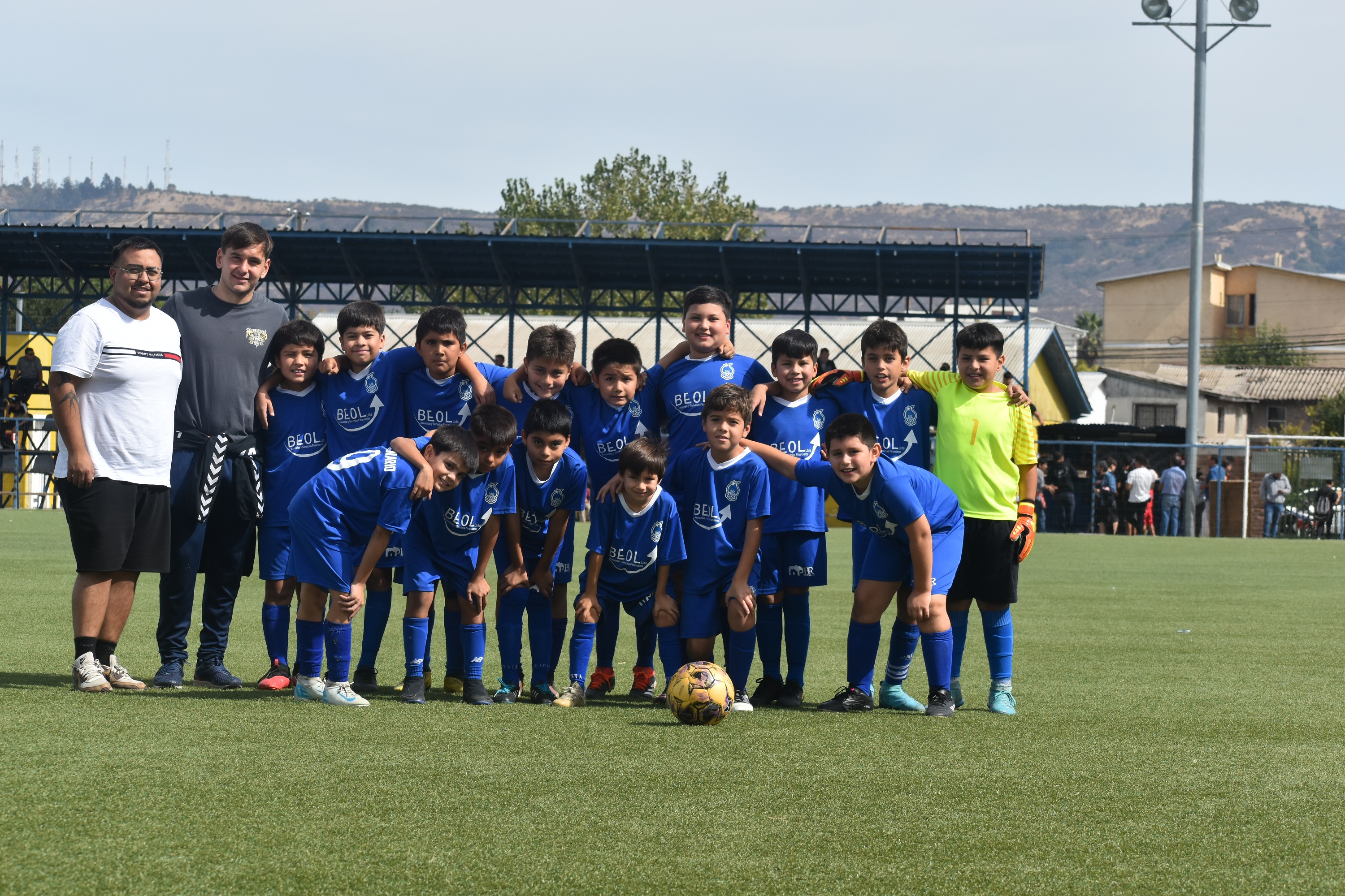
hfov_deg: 19.5
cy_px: 448
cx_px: 672
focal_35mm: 105
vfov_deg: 13.0
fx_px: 3923
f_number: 7.1
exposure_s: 1/800
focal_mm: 70
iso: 200
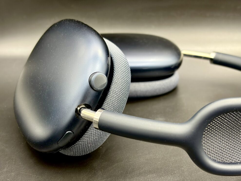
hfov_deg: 36.8
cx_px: 120
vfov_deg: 28.0
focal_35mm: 52
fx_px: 362
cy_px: 90
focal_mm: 5.96
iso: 80
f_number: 1.6
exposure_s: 1/57
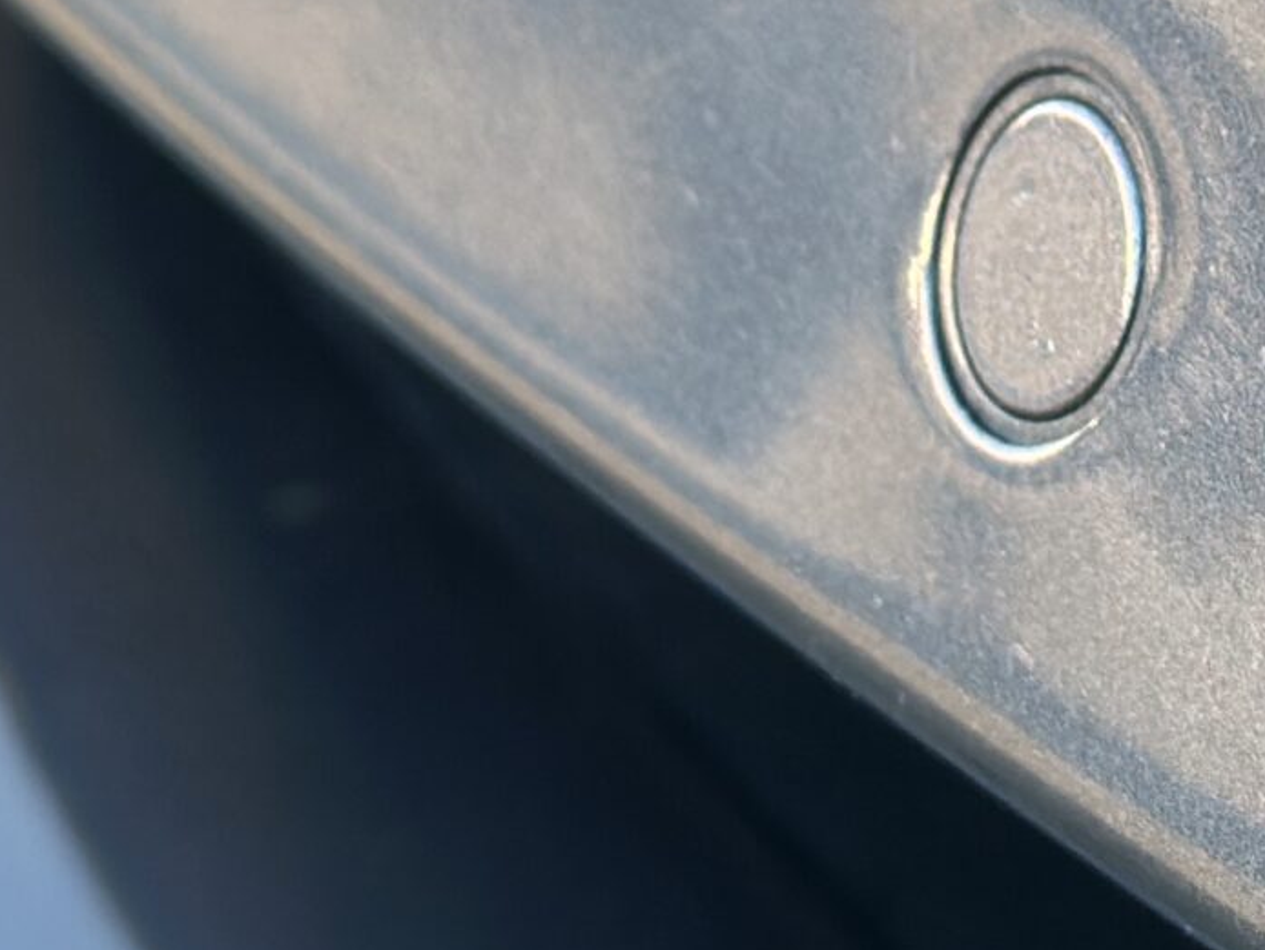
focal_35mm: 177
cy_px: 244
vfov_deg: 8.4
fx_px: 6470
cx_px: 888
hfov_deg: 11.1
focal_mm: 6.86
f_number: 1.78
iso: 80
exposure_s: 1/209
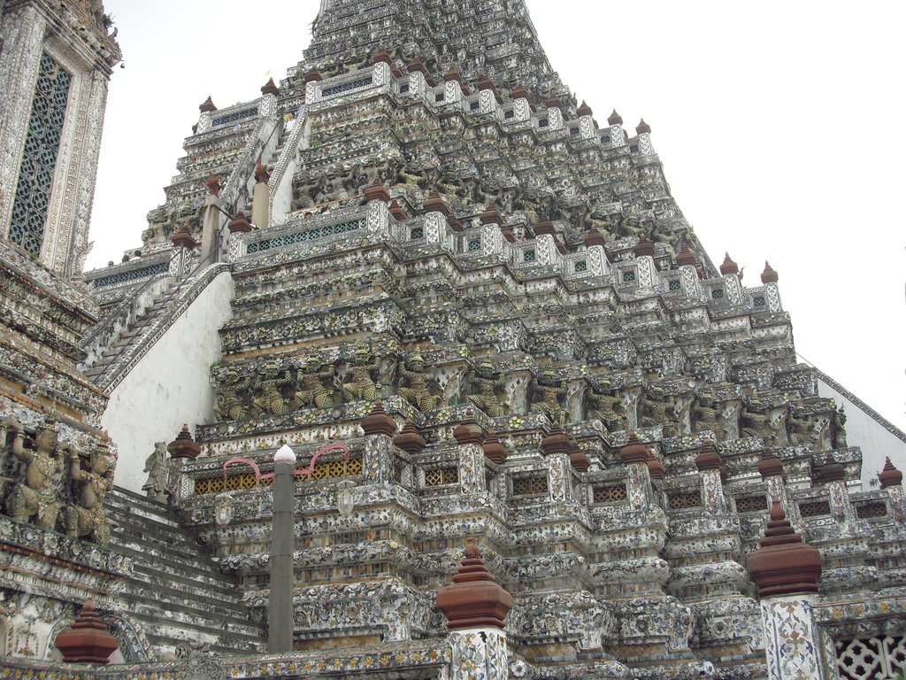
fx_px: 995
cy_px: 340
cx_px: 453
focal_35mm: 38
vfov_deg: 37.7
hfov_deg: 49.0
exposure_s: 1/400
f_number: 2.8
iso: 100
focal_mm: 6.2
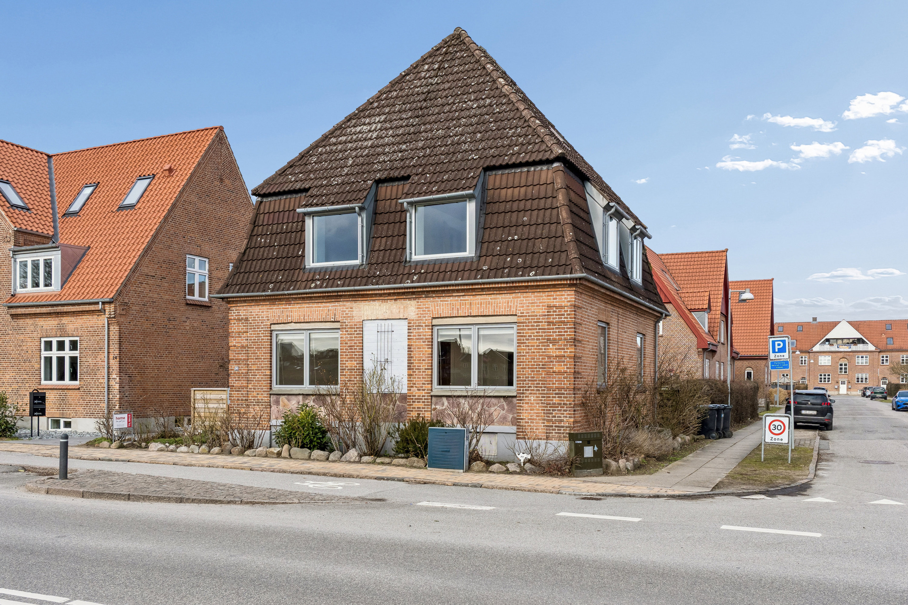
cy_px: 302
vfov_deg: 43.6
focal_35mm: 30
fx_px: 757
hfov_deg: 61.9
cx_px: 454
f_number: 8
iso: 200
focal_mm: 20
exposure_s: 1/400
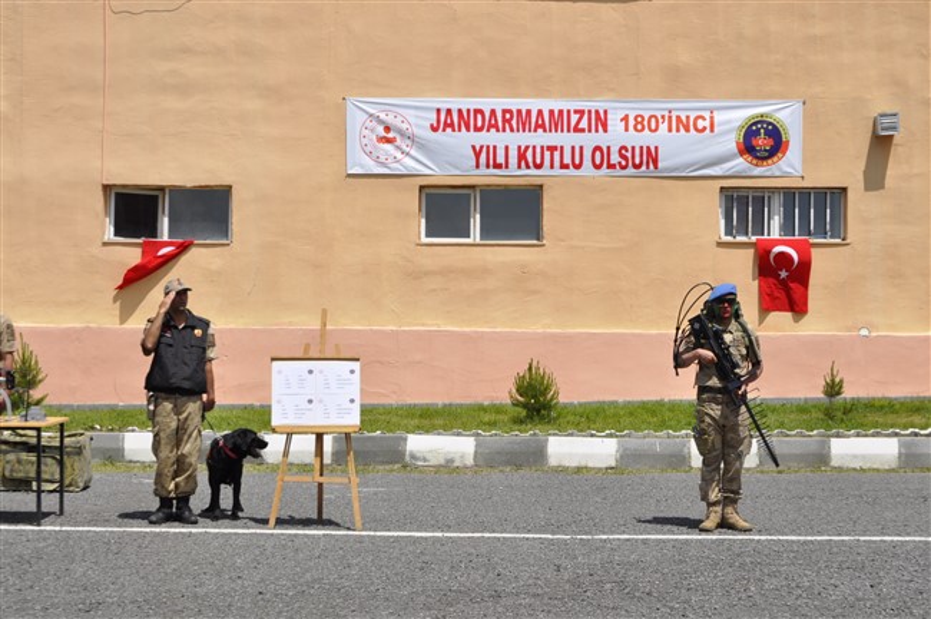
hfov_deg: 27.0
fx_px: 1938
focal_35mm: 75
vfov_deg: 18.1
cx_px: 466
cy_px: 310
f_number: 11
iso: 200
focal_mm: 50
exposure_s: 1/500
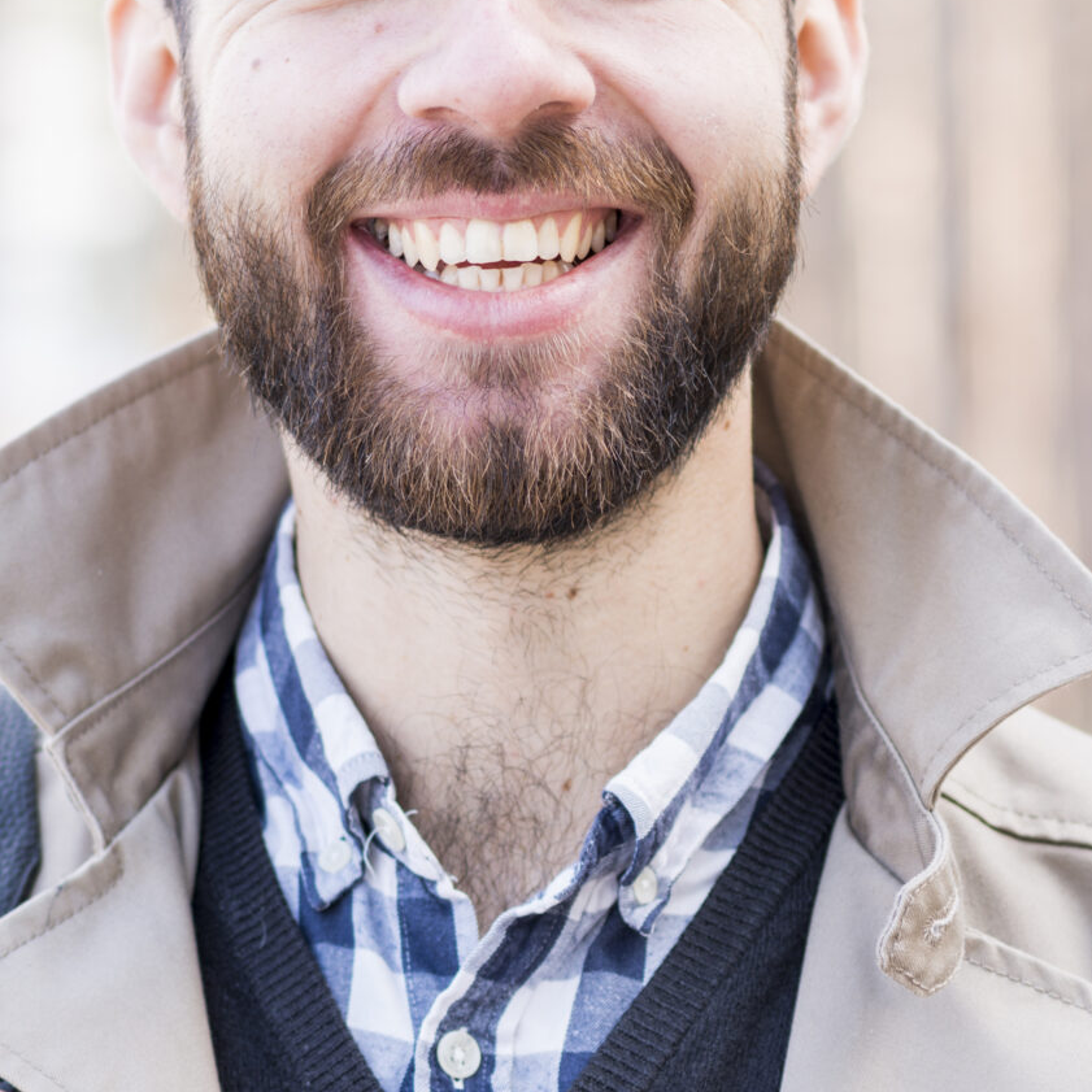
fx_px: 7852
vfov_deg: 8.0
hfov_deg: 8.0
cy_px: 384
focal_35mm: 220
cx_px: 540
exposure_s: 1/200
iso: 160
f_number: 3.5
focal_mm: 85
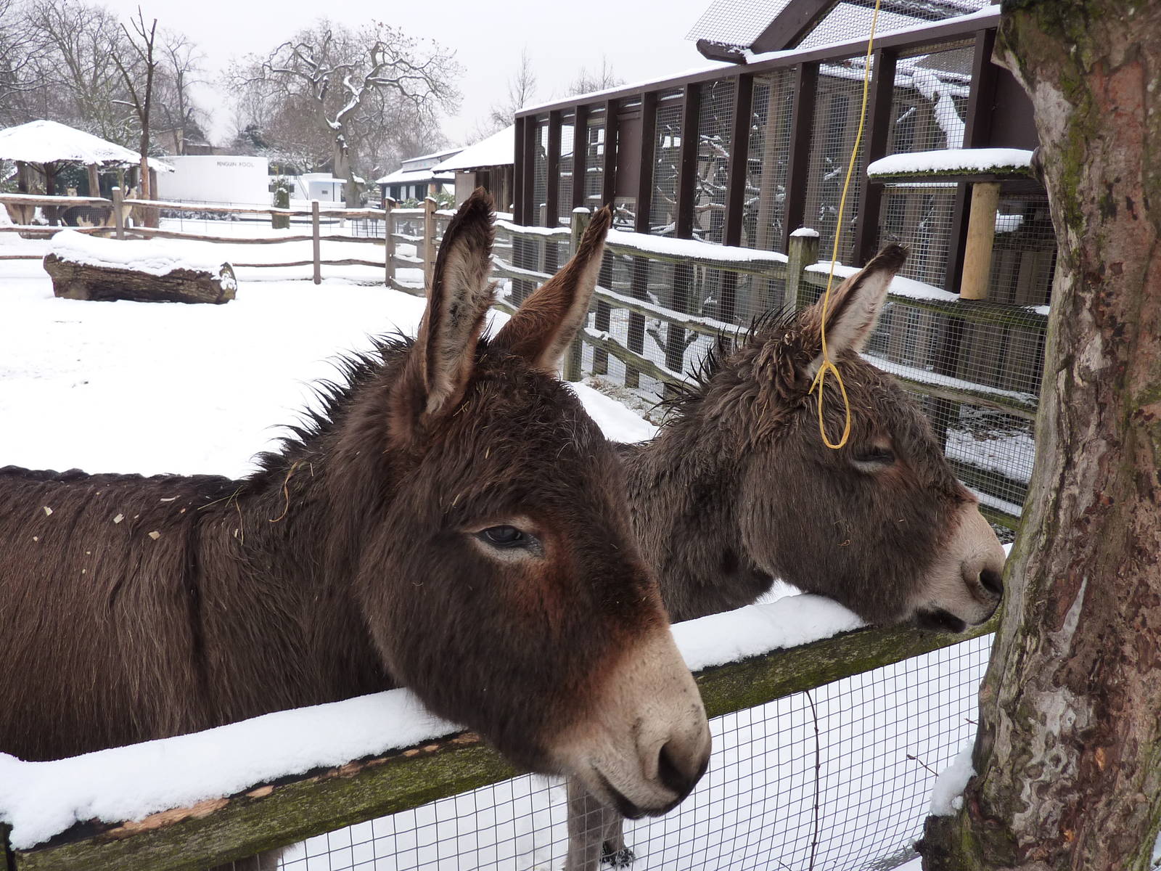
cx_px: 580
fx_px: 838
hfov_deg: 69.4
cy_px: 436
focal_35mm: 25
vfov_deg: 54.9
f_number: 3.3
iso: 125
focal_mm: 4.1
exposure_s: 1/80
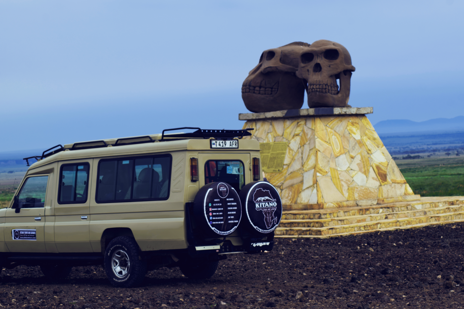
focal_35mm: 105
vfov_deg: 13.0
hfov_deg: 19.5
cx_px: 232
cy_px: 154
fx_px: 1353
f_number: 5
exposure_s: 1/125
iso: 100
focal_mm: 70
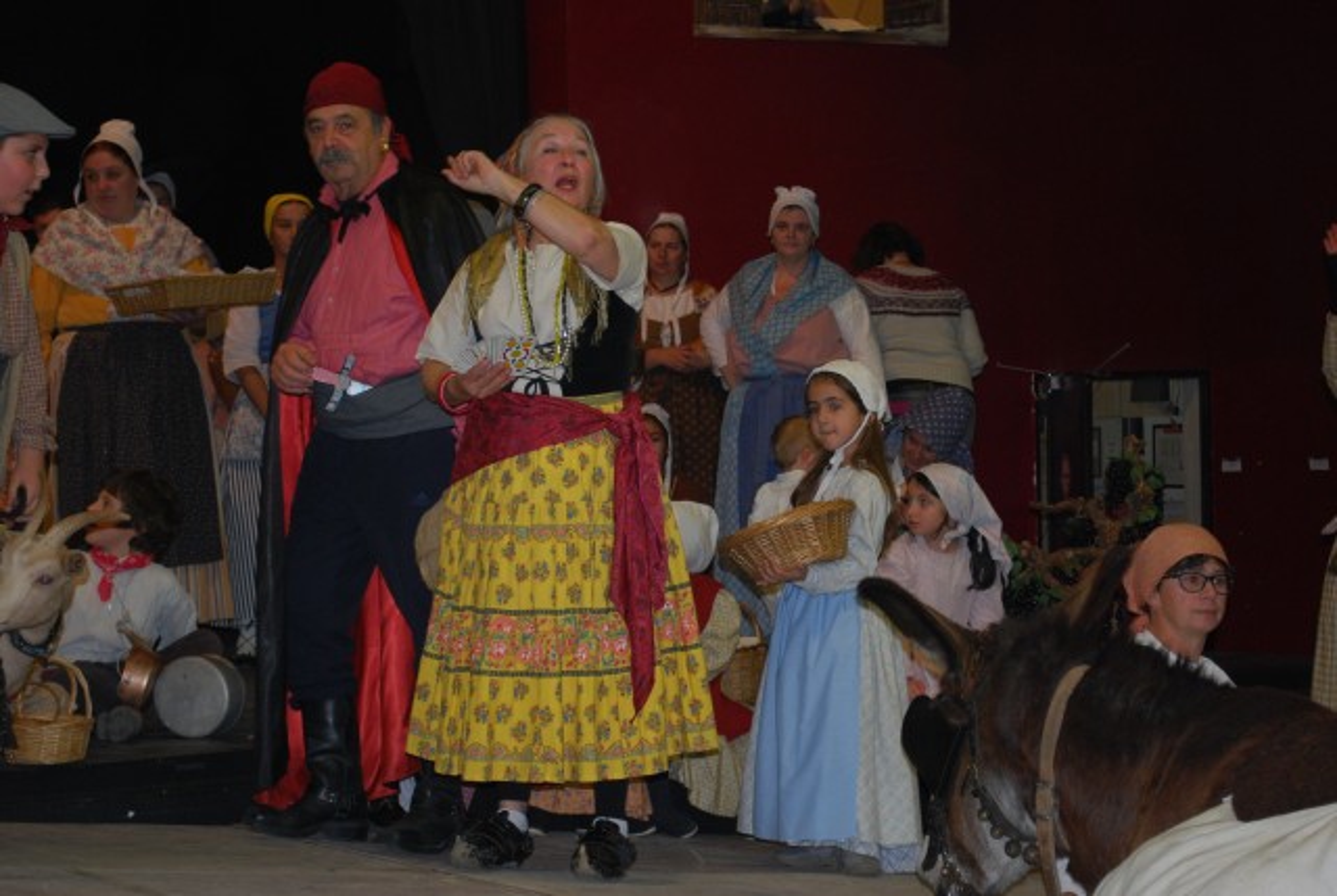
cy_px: 448
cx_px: 668
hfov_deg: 28.0
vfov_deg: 19.0
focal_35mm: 72
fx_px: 2678
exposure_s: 1/60
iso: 360
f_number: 5.6
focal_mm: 48
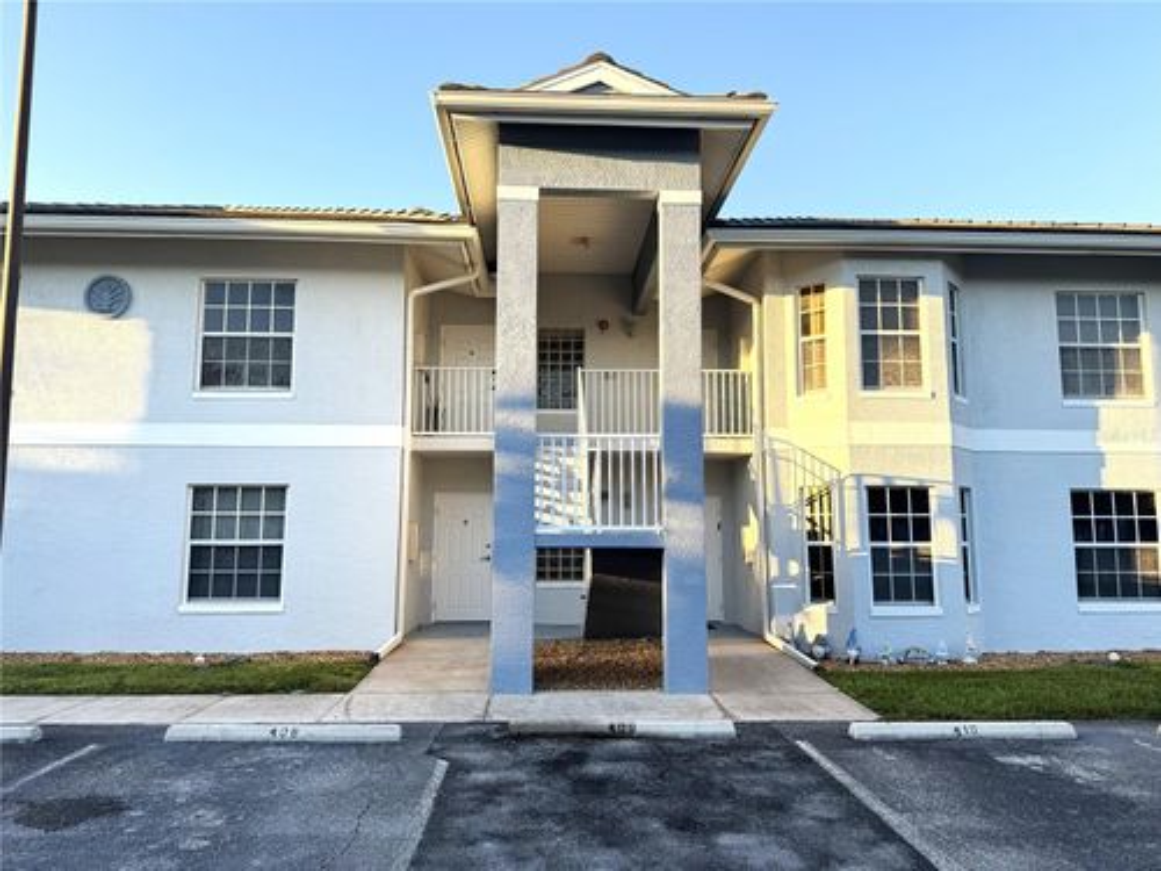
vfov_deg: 56.8
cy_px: 436
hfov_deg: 71.6
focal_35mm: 24
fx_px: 805
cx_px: 580
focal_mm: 6.76
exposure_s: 1/792
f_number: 1.78
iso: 80
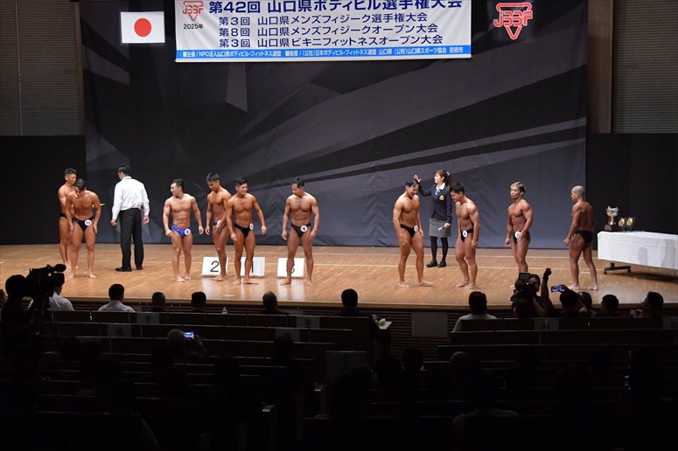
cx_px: 339
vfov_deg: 18.9
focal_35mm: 72
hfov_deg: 28.1
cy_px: 226
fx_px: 1355
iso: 8000
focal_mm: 48
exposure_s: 1/400
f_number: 5.6
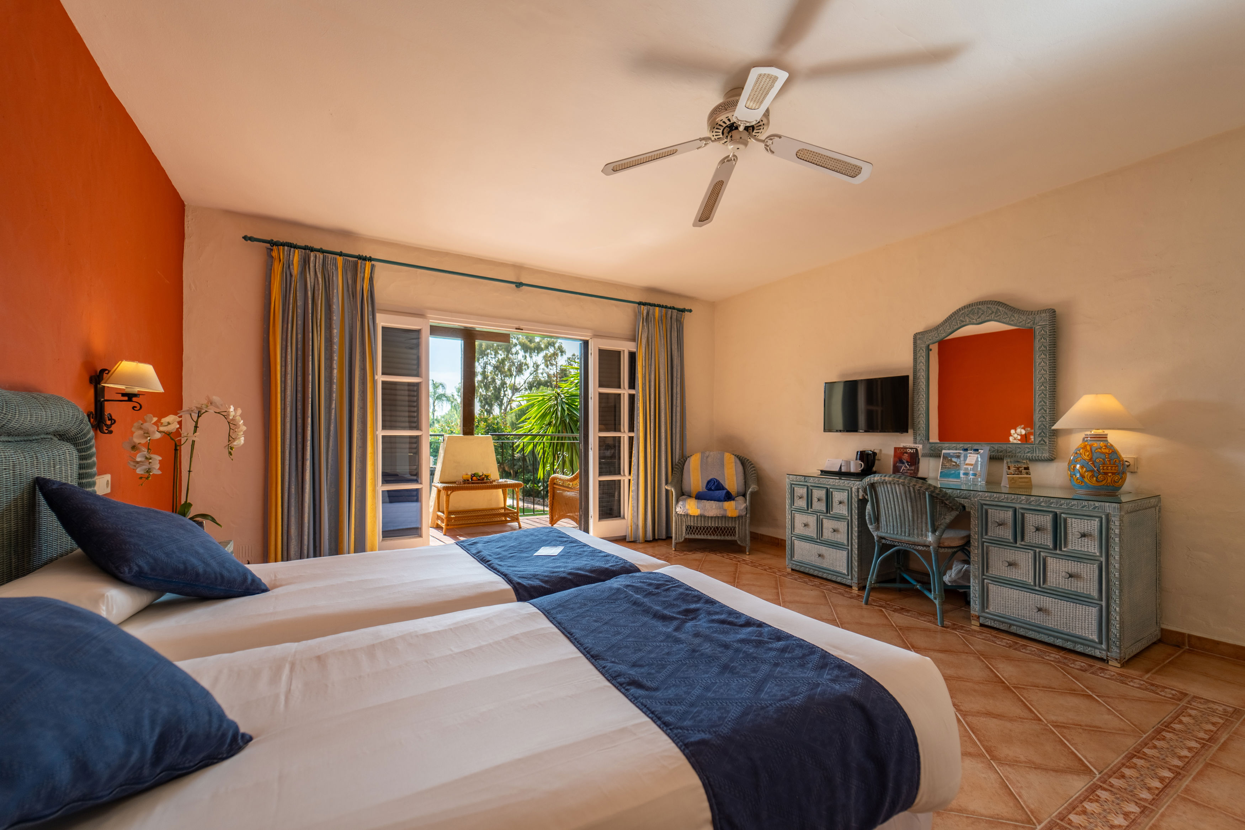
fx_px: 484
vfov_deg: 81.2
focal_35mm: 14
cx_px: 622
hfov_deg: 104.3
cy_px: 415
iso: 100
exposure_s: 1/2500
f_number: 4
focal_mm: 14
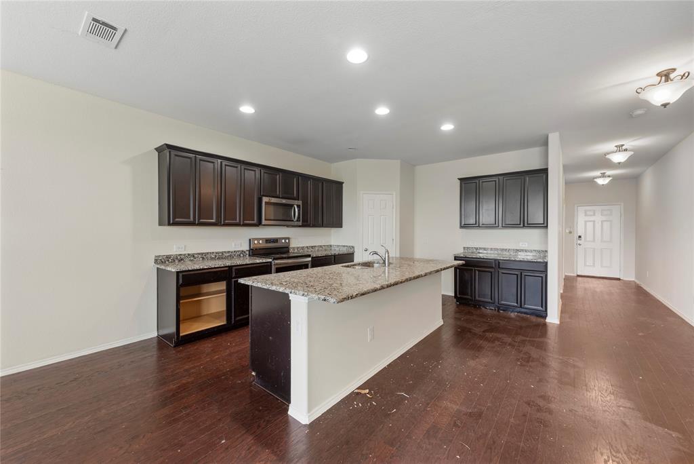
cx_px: 347
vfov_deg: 81.3
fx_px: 270
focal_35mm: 14
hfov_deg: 104.2
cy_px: 232
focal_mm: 14
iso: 400
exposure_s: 1/60
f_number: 8
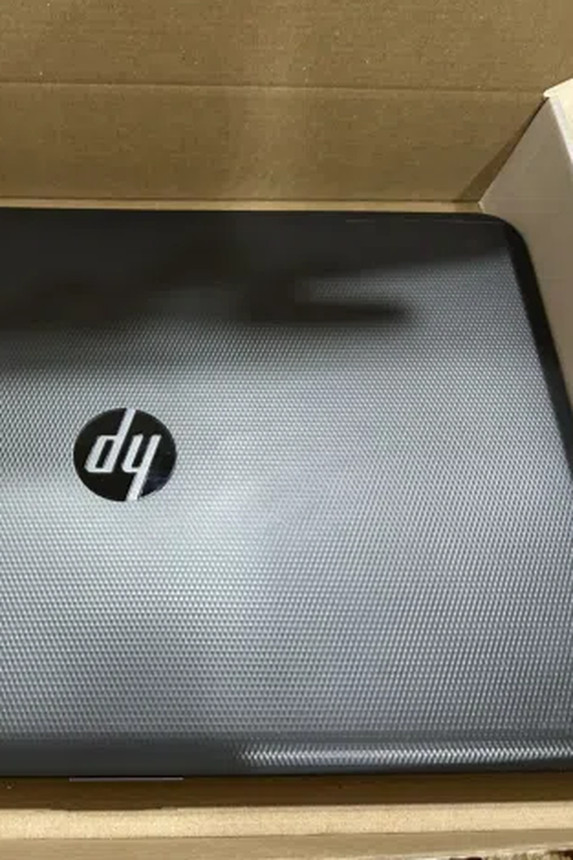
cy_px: 423
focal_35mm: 34
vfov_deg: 55.8
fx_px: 812
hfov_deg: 37.6
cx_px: 126
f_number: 1.78
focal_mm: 6.86
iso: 800
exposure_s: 1/60
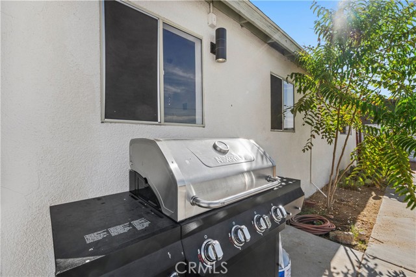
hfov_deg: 95.0
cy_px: 138
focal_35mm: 16
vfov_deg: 72.1
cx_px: 208
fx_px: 191
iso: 400
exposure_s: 1/400
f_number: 11
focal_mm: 16.5
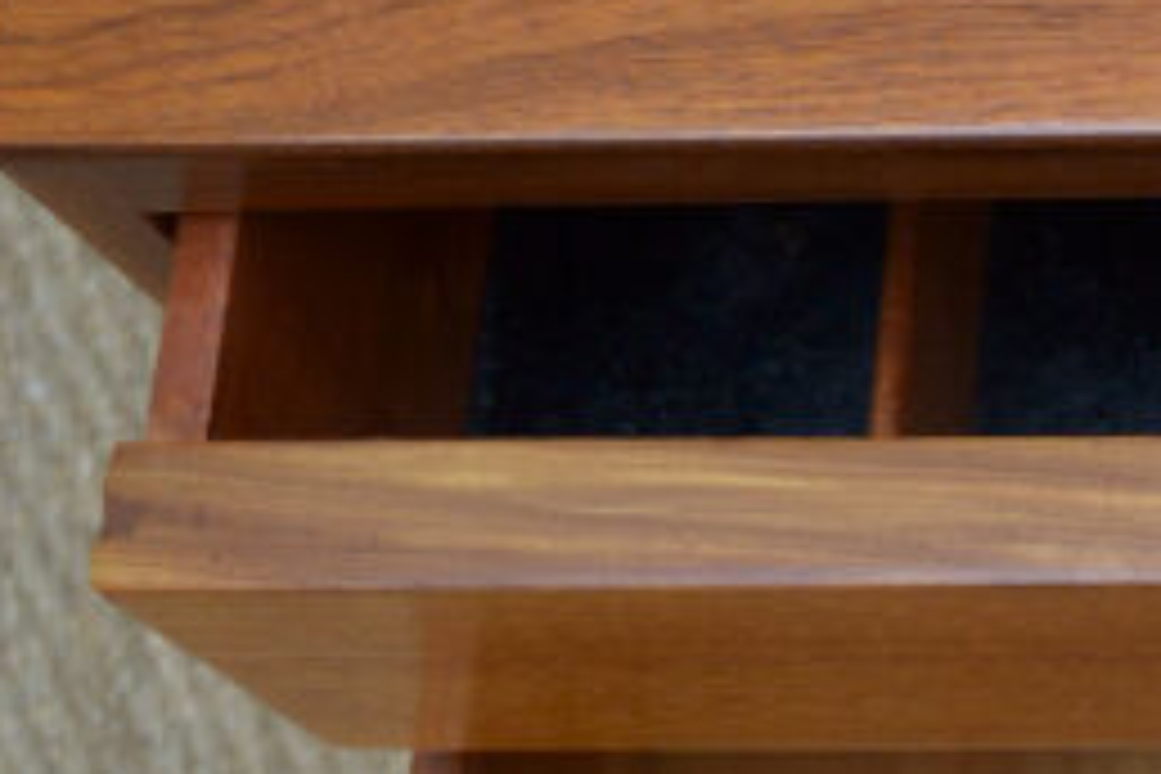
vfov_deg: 11.9
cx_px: 1863
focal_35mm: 115
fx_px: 3708
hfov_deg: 16.0
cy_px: 603
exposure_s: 1/125
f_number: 3.5
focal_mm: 22
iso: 250
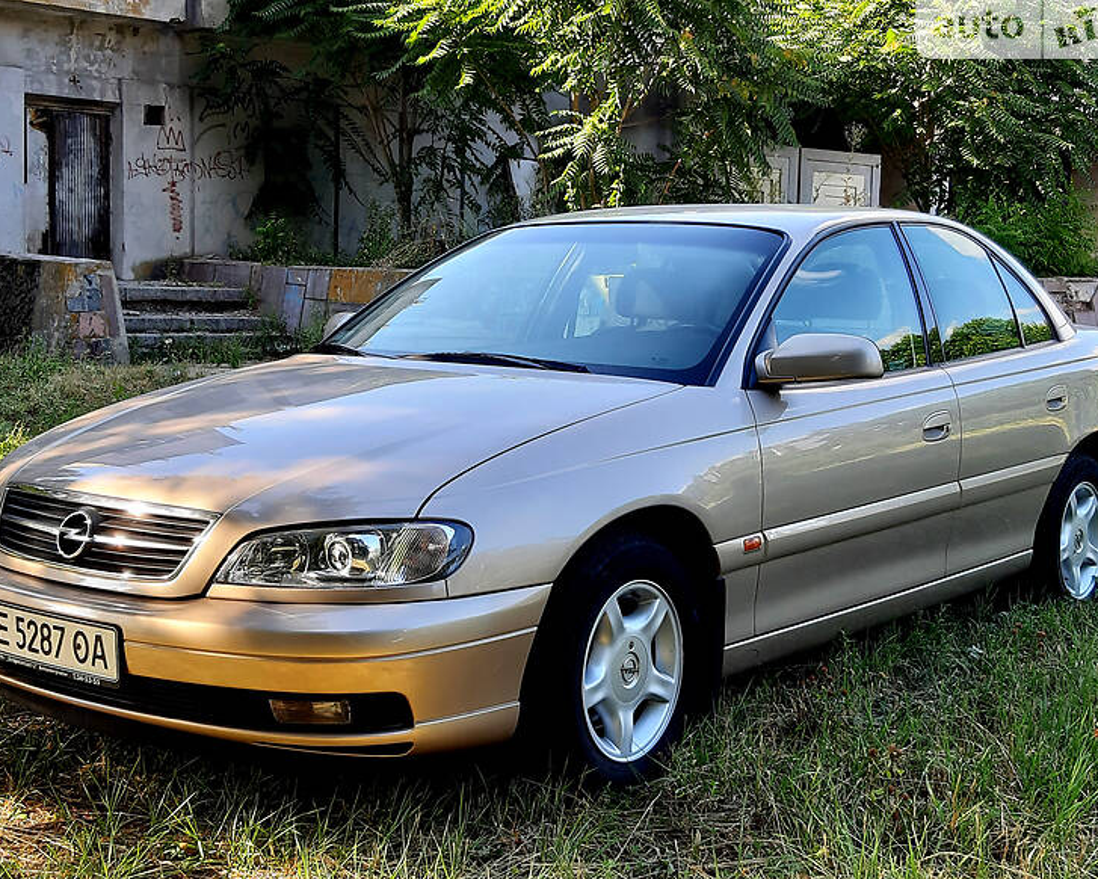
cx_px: 551
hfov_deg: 60.4
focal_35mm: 29
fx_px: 943
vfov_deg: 50.0
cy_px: 429
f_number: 1.7
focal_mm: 3.9
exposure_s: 1/156
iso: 40
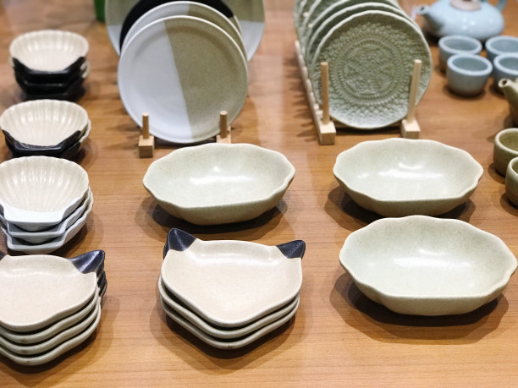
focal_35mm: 57
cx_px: 259
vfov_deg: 25.7
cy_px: 194
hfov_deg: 33.8
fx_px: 853
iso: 80
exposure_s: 1/50
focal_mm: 6.6
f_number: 2.8
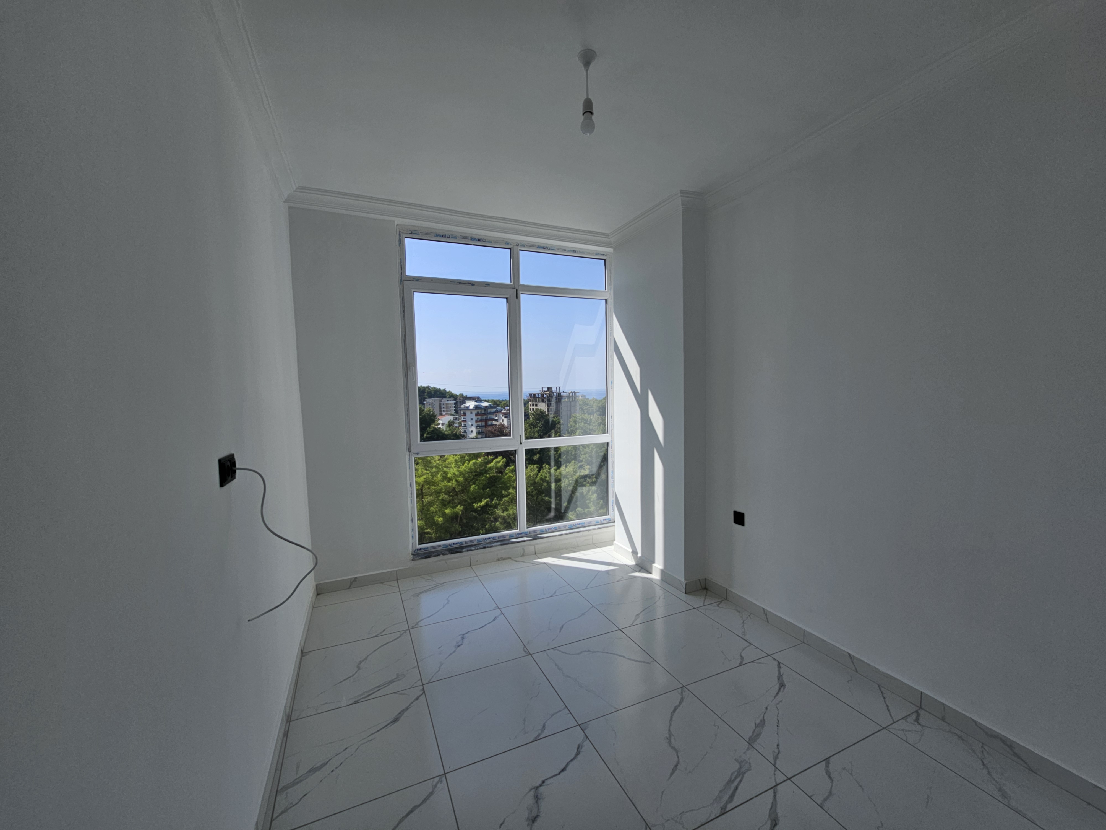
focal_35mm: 13
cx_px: 553
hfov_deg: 106.2
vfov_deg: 89.9
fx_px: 415
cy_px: 415
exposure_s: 1/1225
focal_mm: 2.2
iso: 50
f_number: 2.2
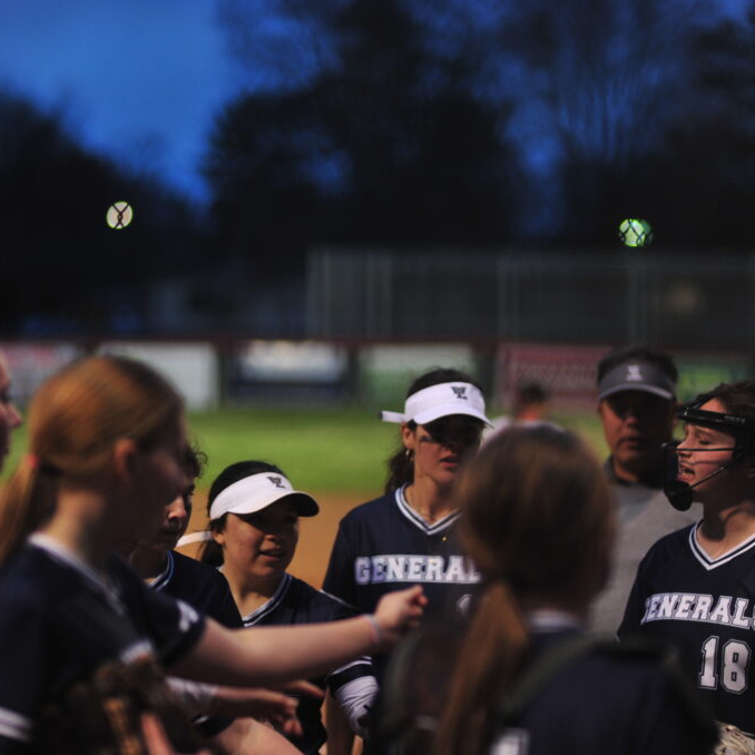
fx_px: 2690
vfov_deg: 16.0
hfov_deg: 16.0
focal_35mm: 109
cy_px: 377
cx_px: 344
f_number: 1.4
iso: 800
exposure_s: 1/500
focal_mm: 85
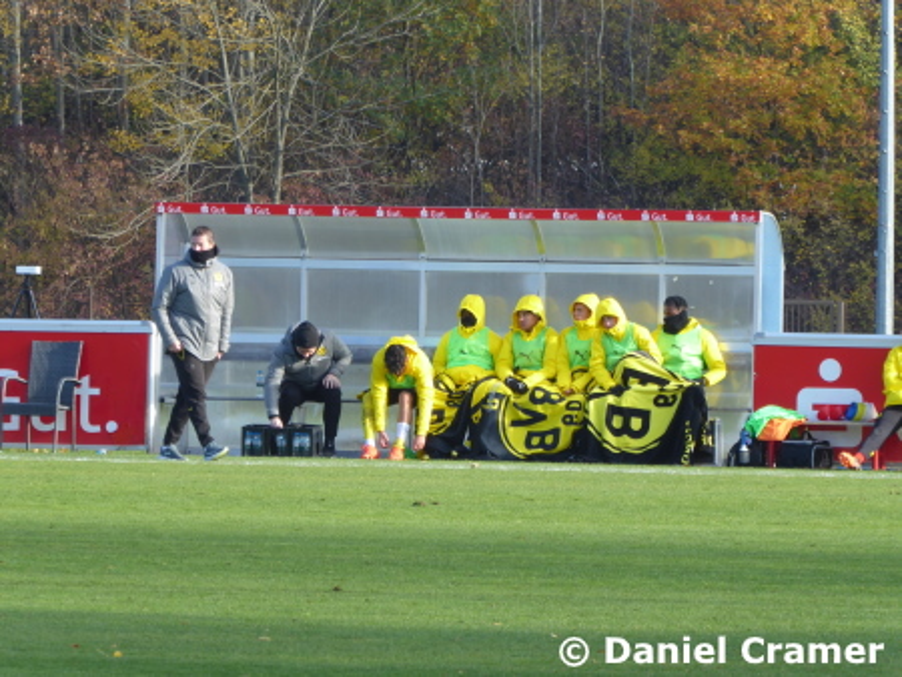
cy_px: 338
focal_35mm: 373
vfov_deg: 4.0
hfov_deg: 5.3
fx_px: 9725
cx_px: 451
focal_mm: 66.8
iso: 100
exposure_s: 1/100
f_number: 6
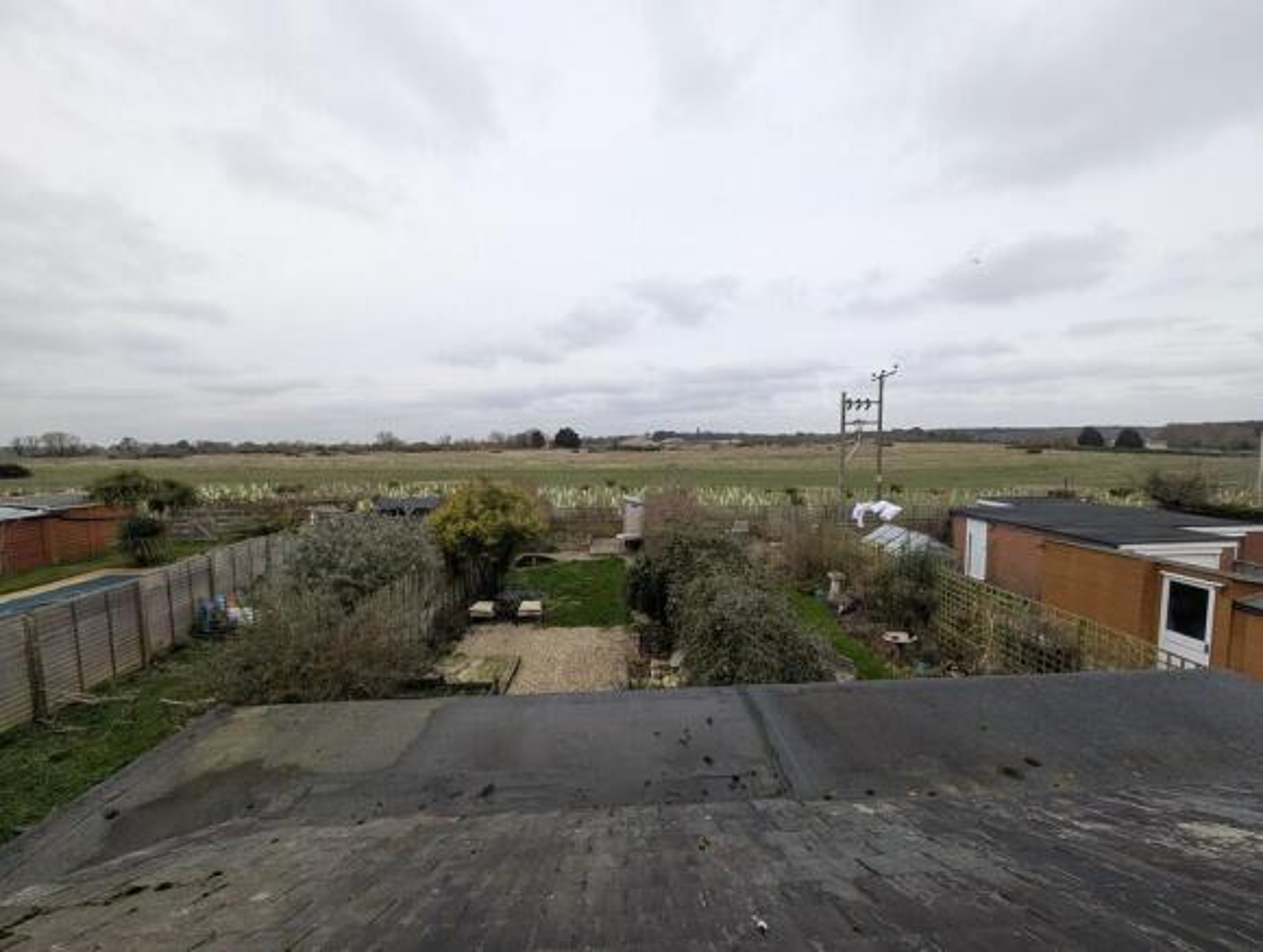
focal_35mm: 12
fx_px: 439
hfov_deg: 110.4
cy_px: 476
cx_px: 632
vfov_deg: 94.7
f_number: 1.7
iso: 63
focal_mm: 2.02
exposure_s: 1/1126
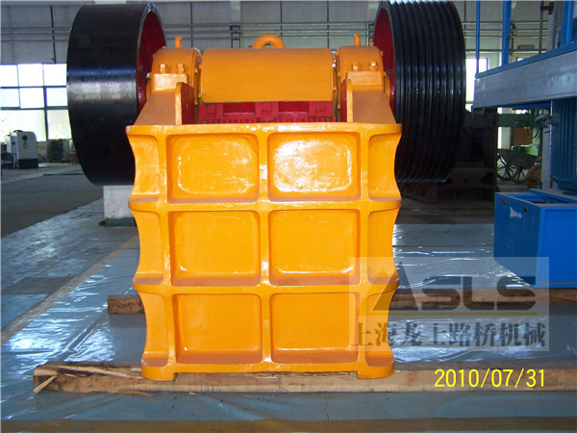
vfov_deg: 37.7
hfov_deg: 49.0
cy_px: 216
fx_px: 633
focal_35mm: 38
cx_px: 288
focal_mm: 6.3
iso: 160
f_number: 2.8
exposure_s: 1/60
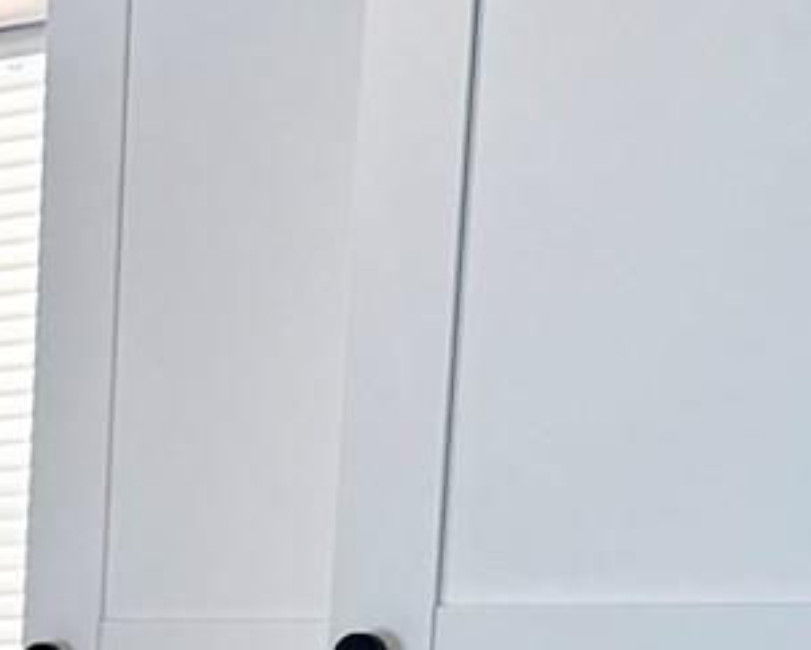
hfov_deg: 12.5
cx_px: -1061
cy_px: 1088
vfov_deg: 11.7
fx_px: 2978
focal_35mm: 124
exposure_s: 1/517
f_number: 1.78
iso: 80
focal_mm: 6.76
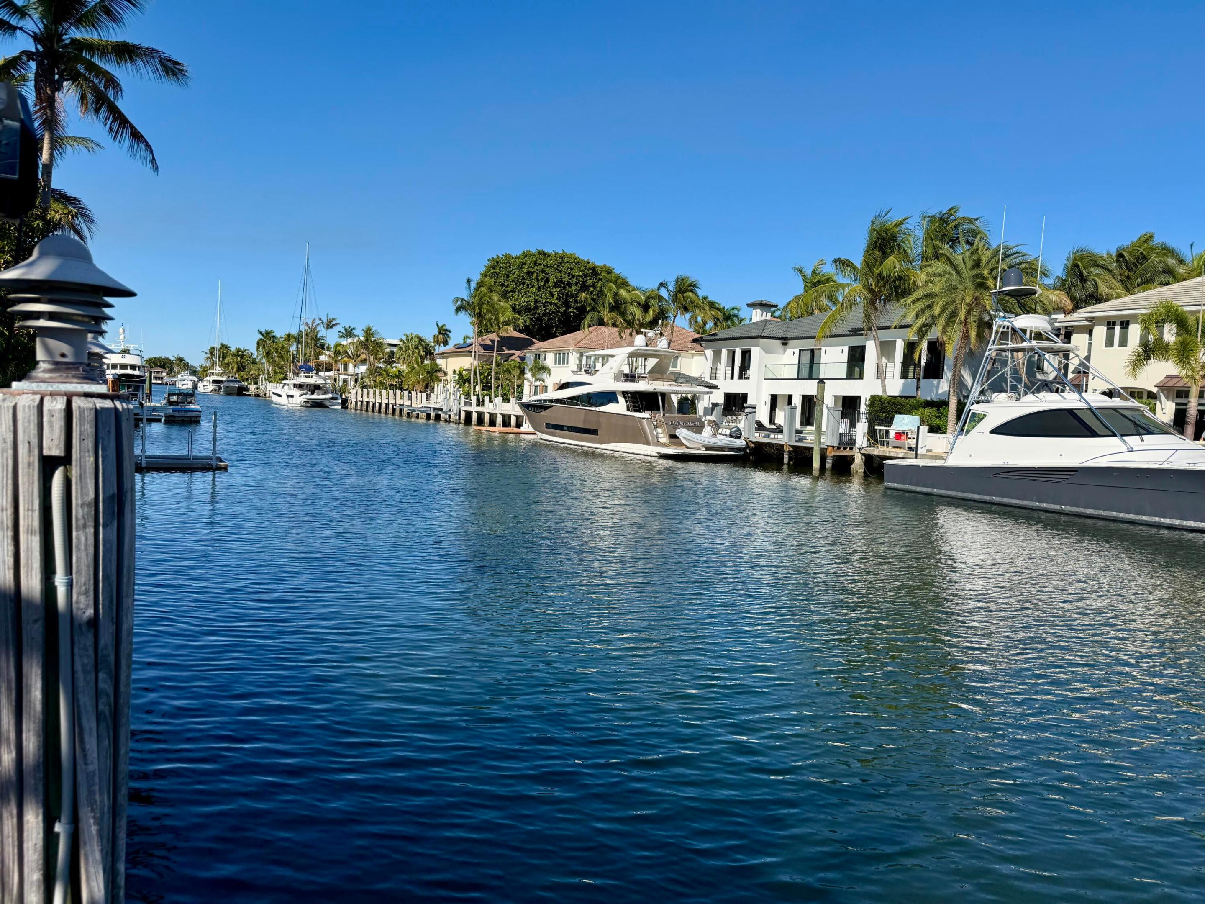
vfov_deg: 56.8
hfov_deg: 71.6
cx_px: 602
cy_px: 452
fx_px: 835
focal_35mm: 24
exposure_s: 1/5319
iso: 80
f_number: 1.78
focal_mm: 6.76
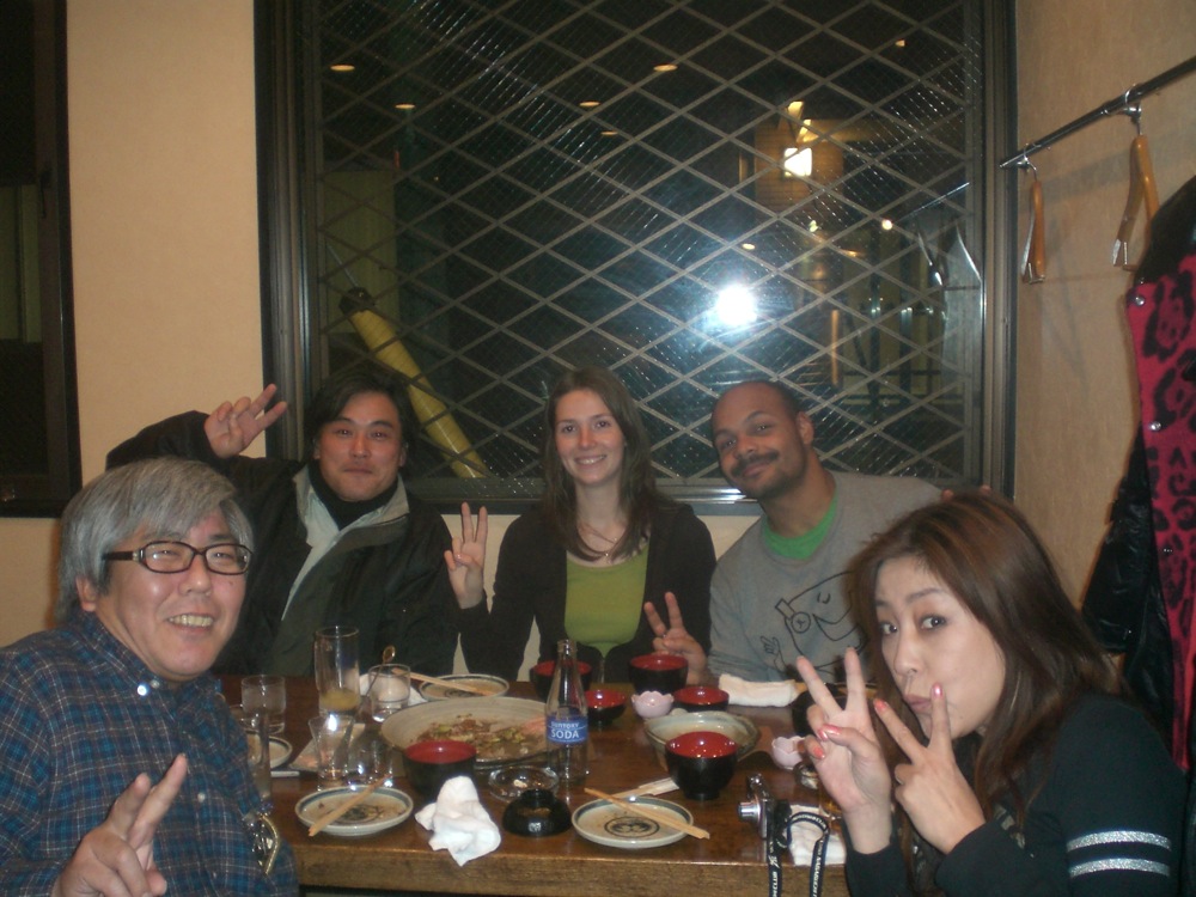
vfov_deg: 37.7
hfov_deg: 49.0
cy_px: 448
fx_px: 1313
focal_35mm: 38
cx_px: 598
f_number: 3.1
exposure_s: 1/30
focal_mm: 6.3
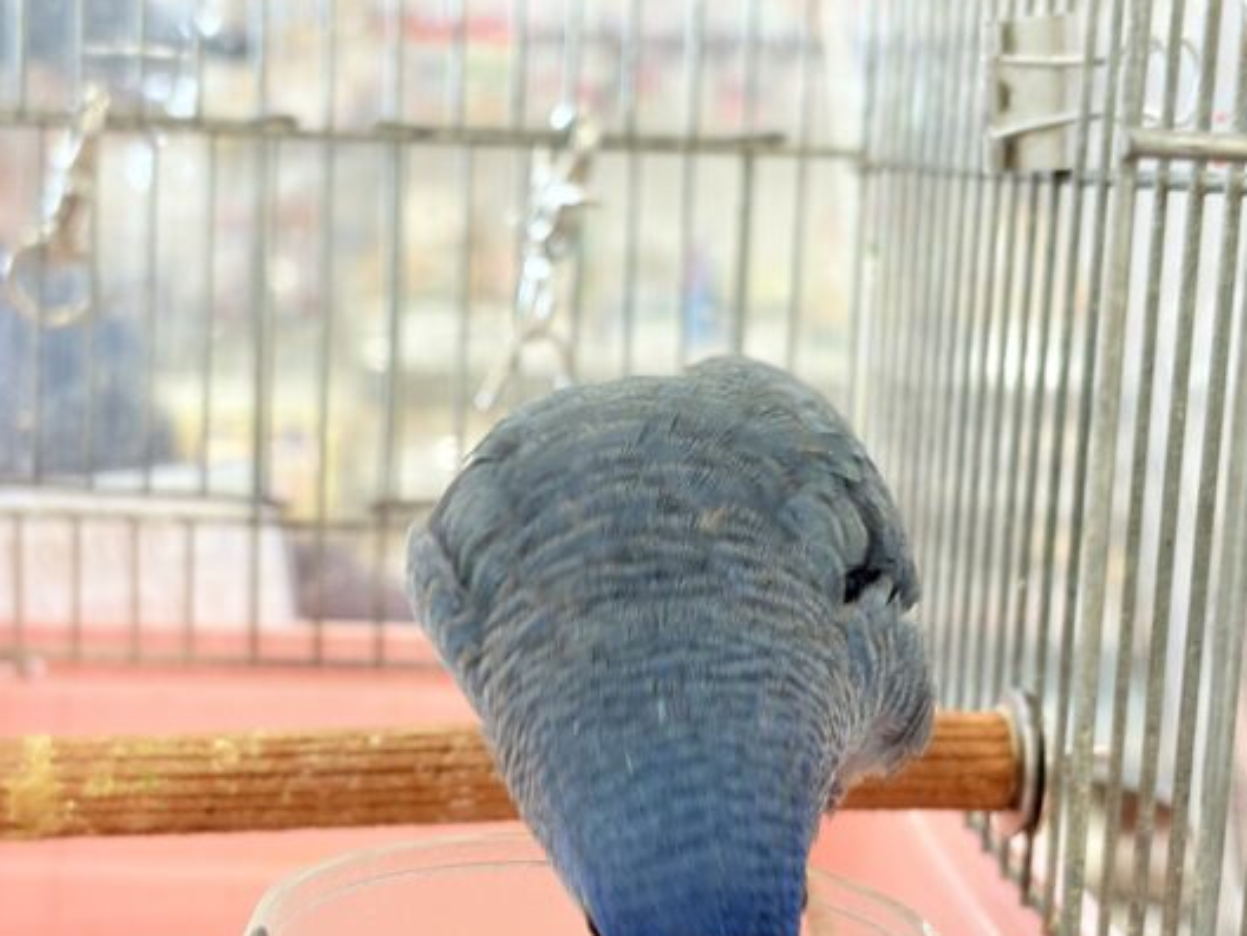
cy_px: 546
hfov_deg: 30.7
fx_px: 2269
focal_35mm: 63
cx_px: 583
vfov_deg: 23.3
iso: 64
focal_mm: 5.96
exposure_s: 1/50
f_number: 1.6
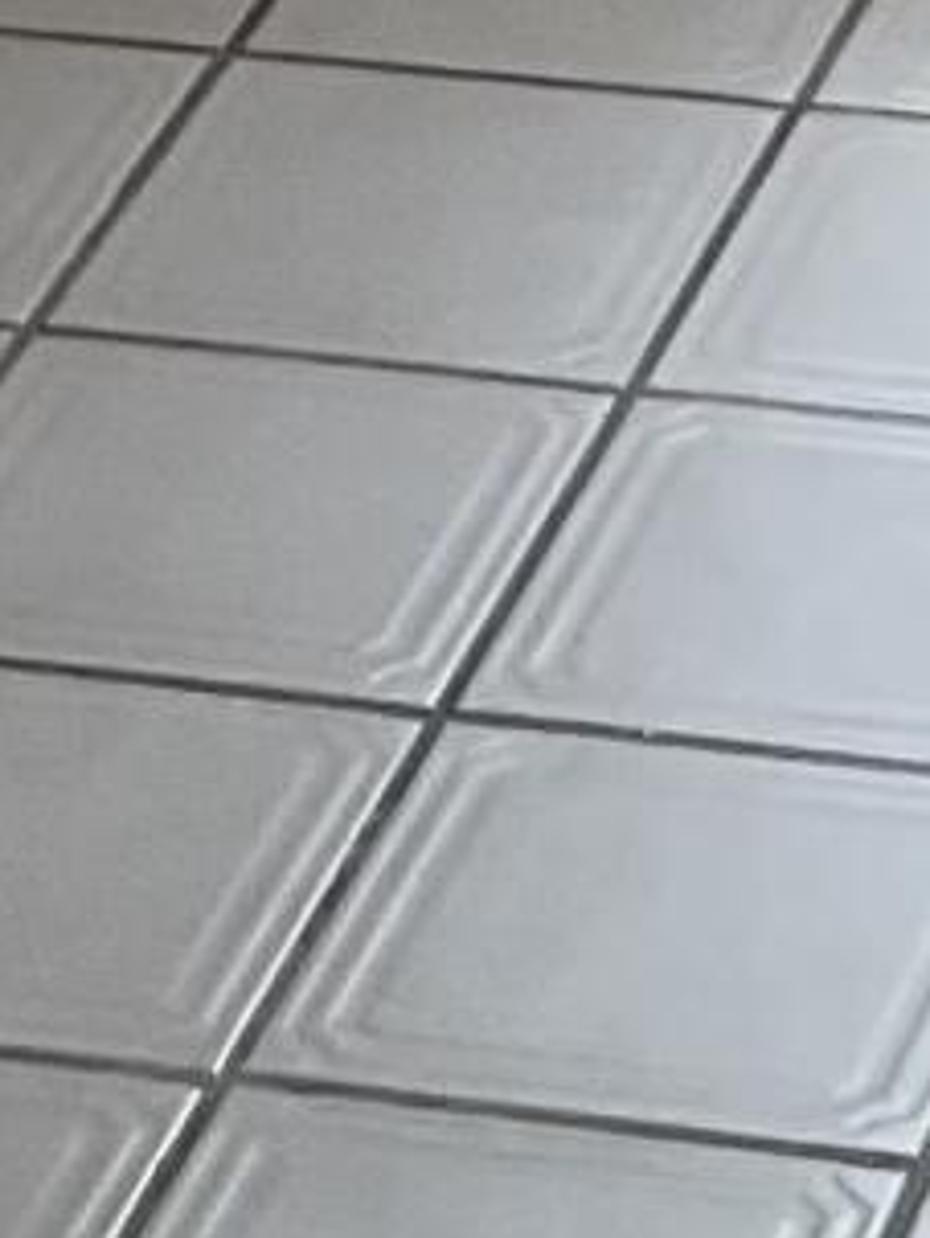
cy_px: -3066
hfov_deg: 5.2
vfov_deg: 6.1
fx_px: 10302
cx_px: 299
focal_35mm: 288
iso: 25
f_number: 1.8
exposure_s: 1/122
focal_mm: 3
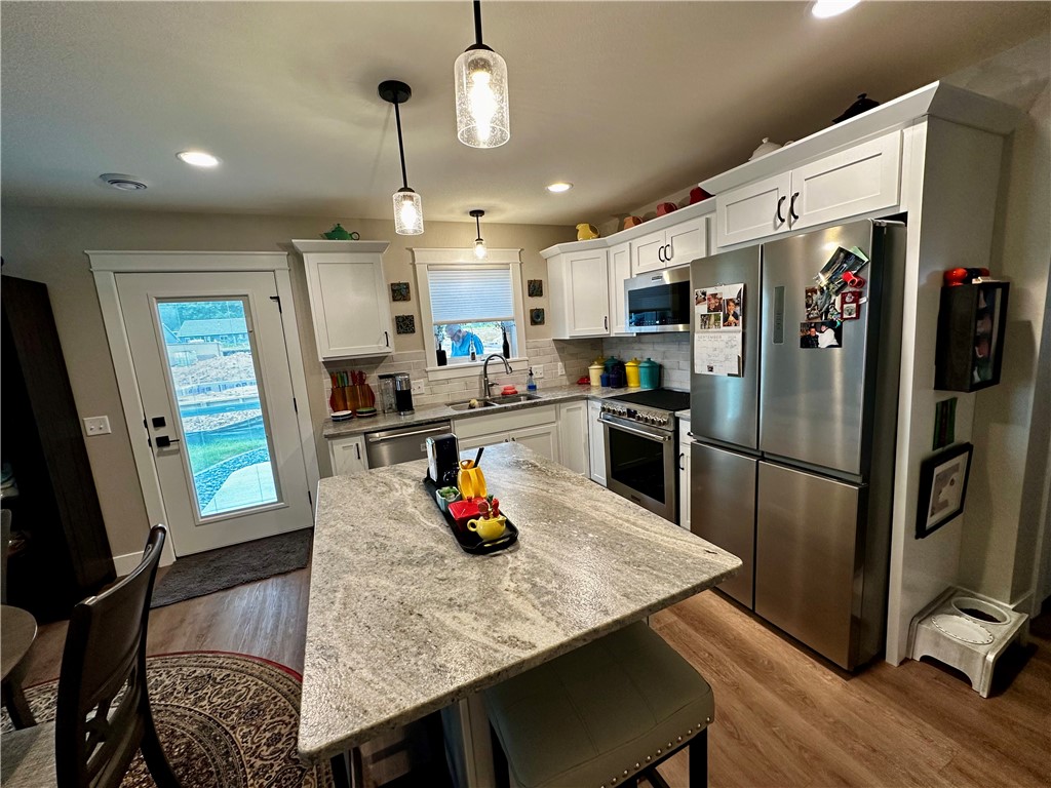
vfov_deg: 85.7
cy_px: 394
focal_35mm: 14
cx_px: 526
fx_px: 425
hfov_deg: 102.1
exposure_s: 1/120
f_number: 2.2
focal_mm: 2.22
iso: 200
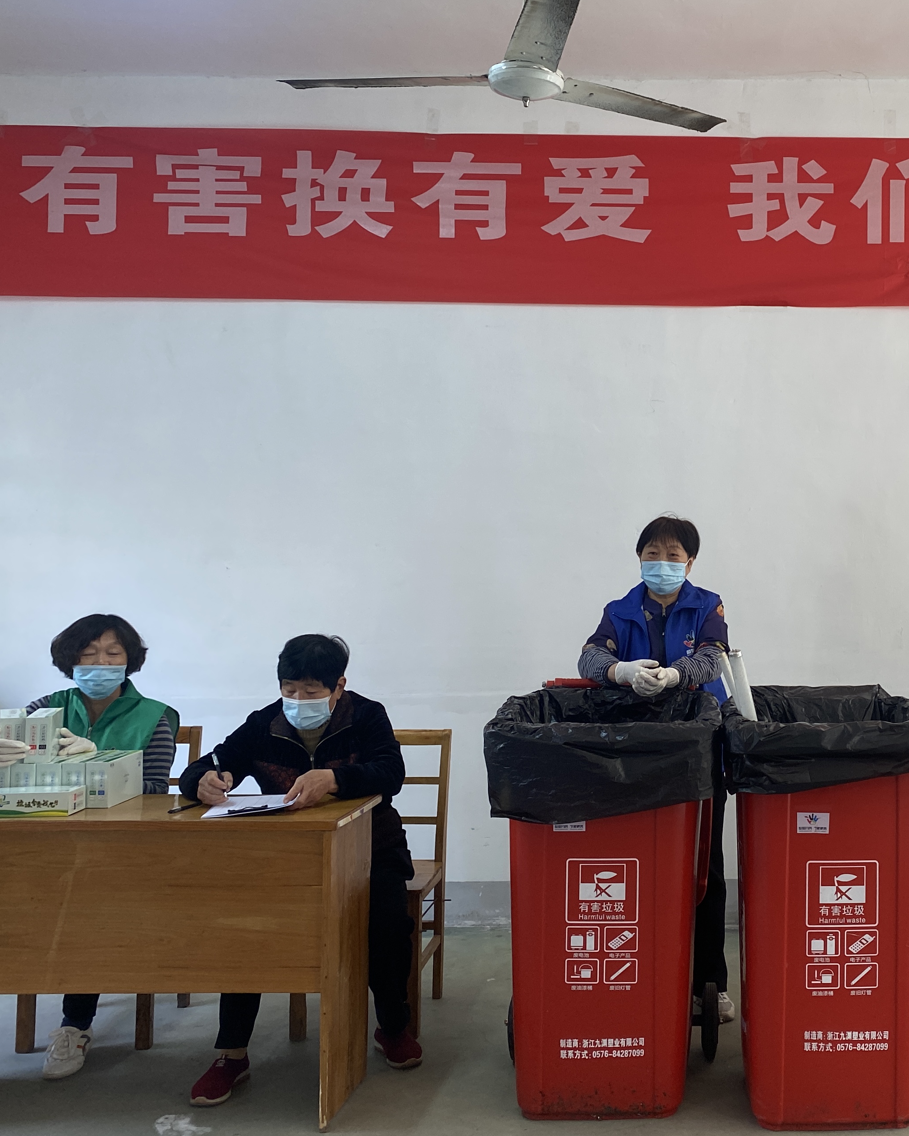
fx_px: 1345
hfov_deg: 35.6
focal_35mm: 40
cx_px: 780
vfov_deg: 45.7
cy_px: 487
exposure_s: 1/100
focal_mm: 4.25
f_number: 1.8
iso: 80
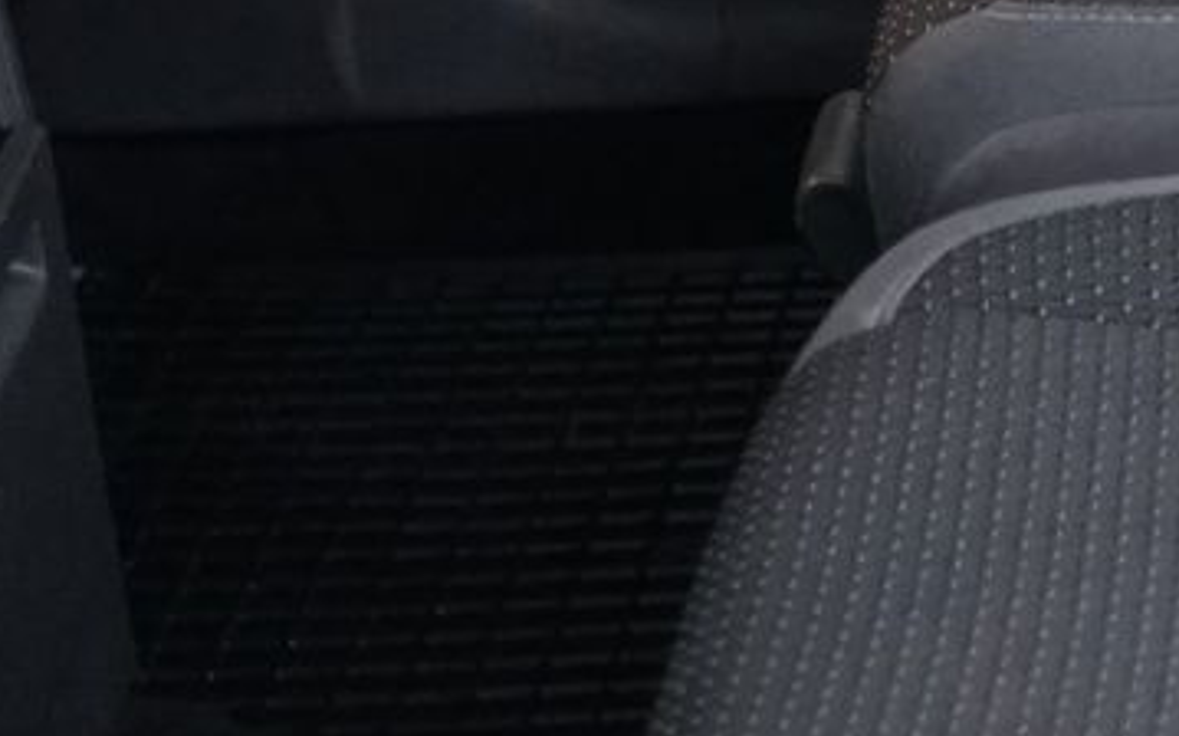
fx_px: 6391
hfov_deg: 10.1
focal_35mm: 199
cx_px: 1980
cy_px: -1063
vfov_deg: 6.3
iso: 2000
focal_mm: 28
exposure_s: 1/10
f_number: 4
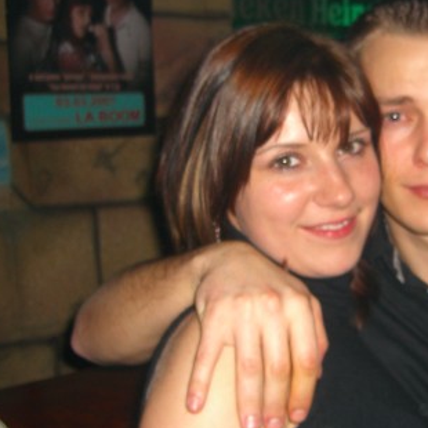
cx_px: 329
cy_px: 195
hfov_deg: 26.1
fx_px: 909
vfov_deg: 26.5
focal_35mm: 65
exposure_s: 1/60
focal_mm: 7.9
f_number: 2.8
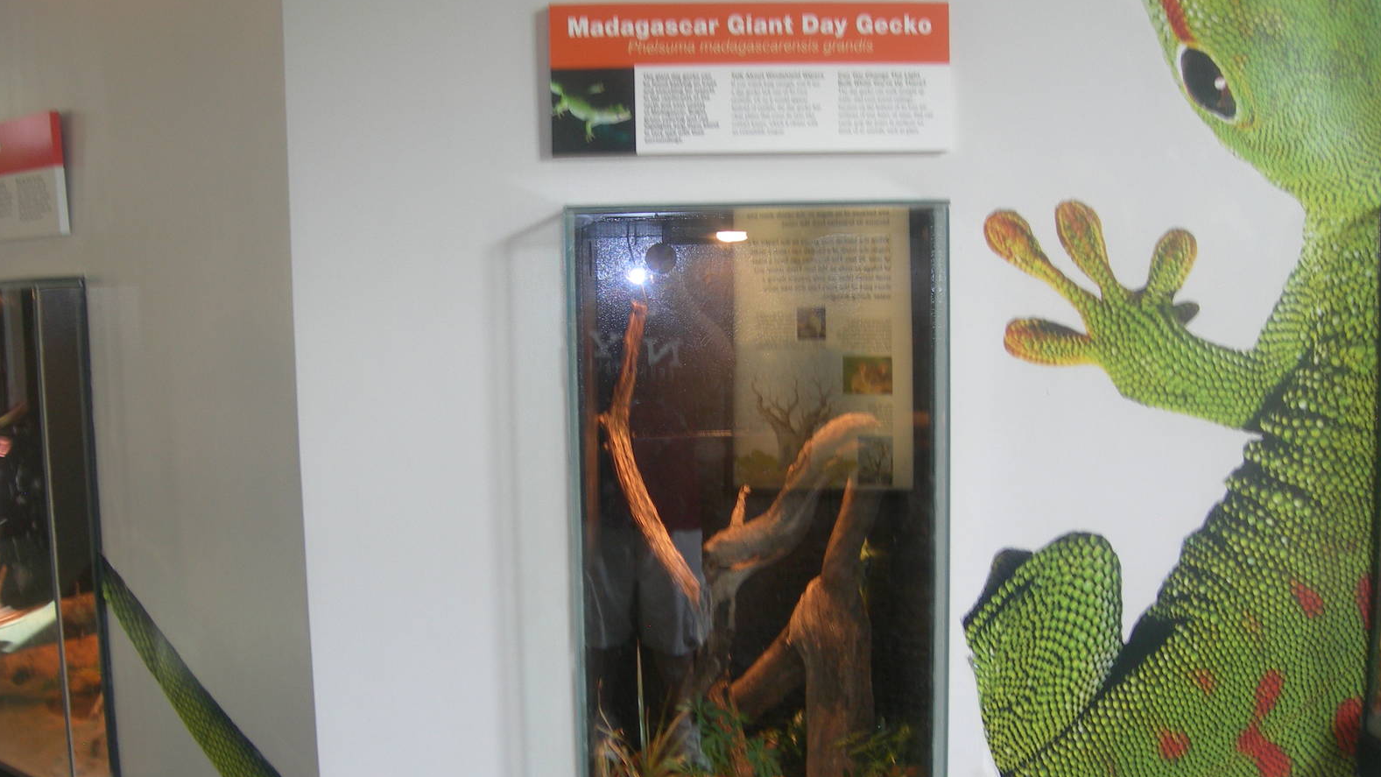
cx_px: 693
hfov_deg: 48.4
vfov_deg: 28.2
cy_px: 506
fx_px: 1538
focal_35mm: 42
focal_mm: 7.8
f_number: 2.8
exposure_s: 1/13.6
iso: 50
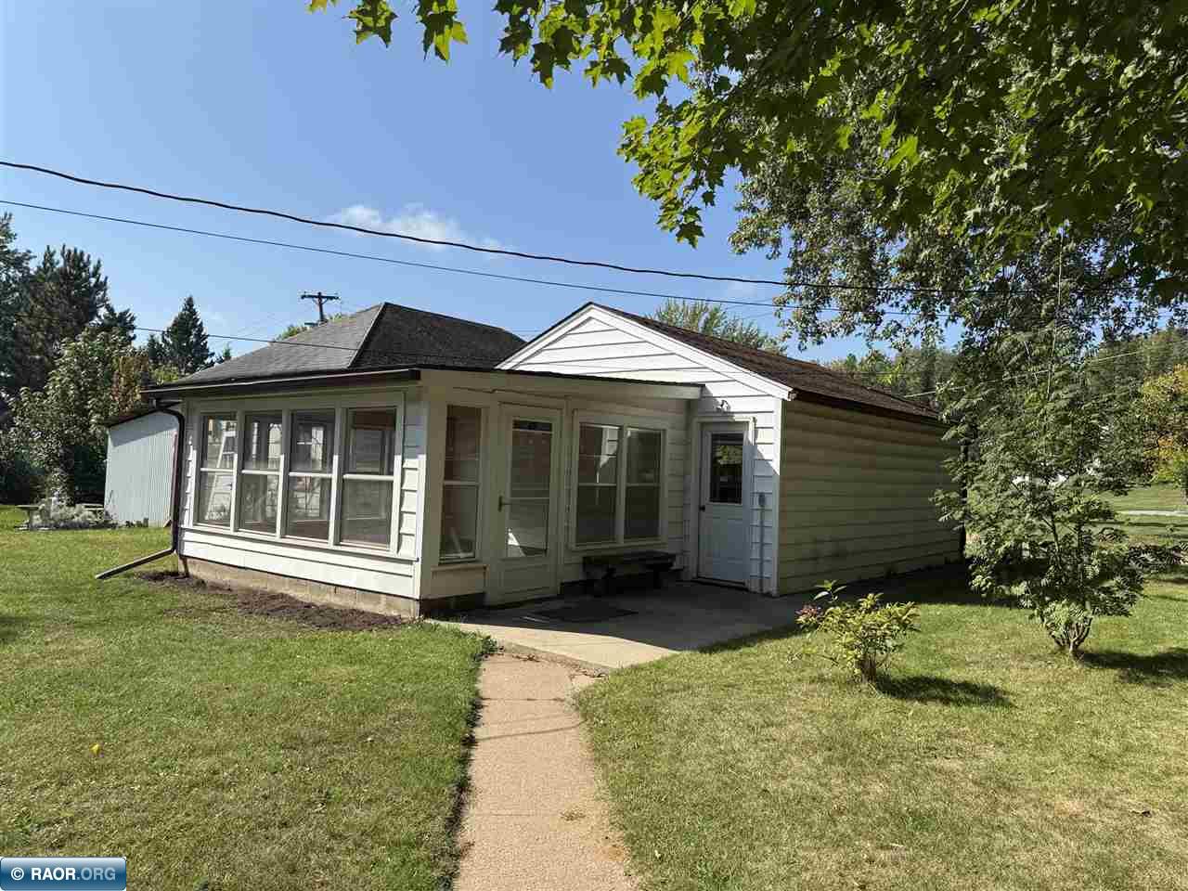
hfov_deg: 71.6
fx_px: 824
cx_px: 594
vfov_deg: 56.8
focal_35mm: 24
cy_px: 446
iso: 80
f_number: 1.78
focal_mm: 6.76
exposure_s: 1/3953
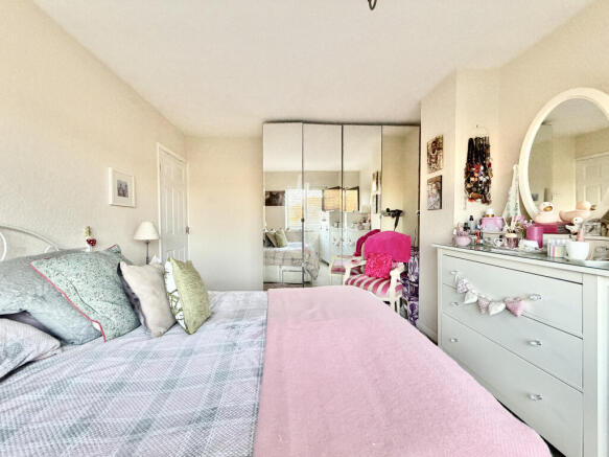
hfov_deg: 102.1
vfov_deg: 85.7
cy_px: 228
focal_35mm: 14
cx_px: 304
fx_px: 246
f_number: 2.2
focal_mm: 2.22
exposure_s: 1/75
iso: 320
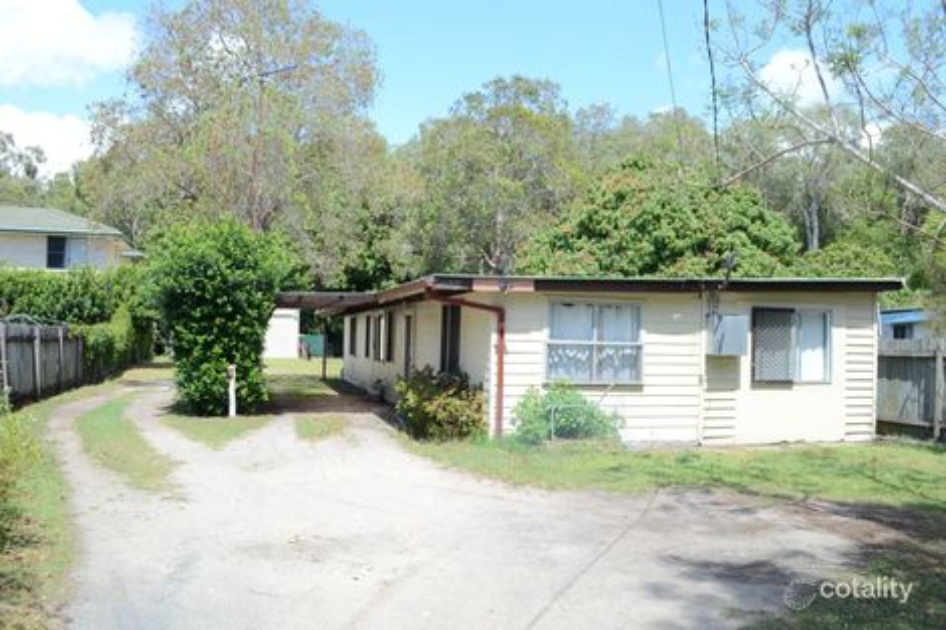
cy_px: 315
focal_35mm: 33
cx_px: 473
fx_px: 867
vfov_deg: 39.9
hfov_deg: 57.2
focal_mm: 22
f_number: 7.1
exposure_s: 1/200
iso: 200
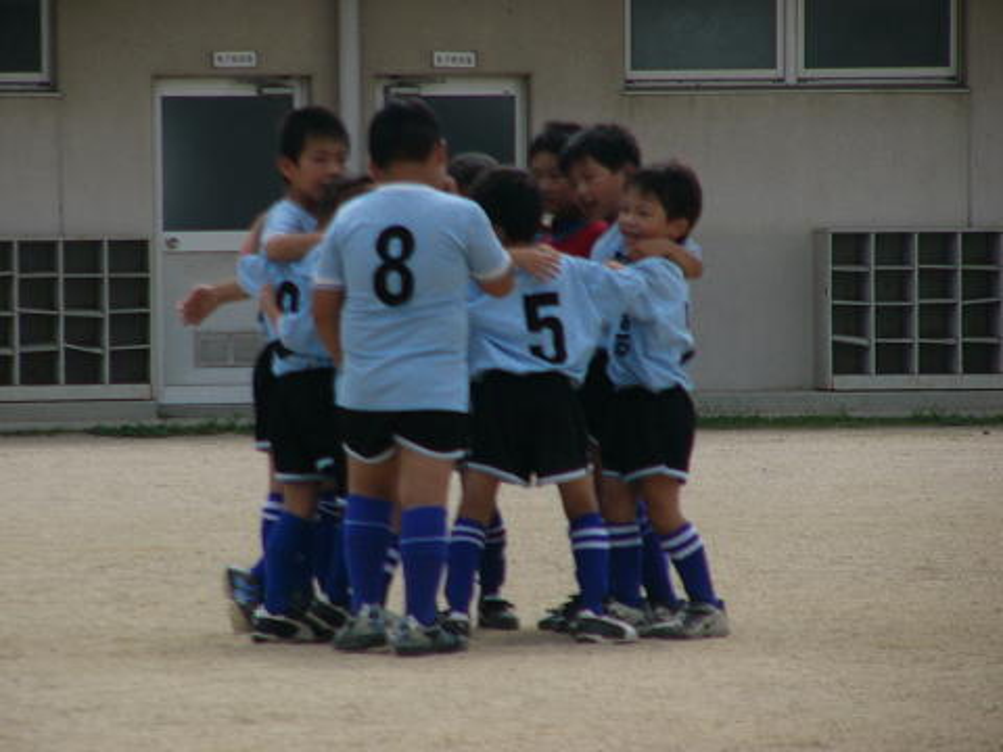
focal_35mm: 360
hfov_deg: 5.5
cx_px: 502
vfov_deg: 4.1
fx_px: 10431
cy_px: 376
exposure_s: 1/1000
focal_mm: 47.4
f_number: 7.3
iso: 50
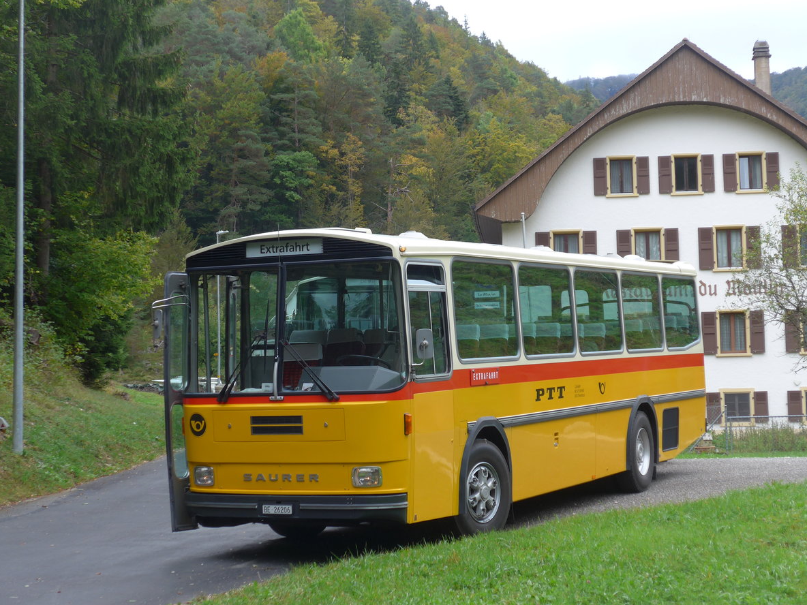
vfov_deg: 19.6
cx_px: 404
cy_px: 305
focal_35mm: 75
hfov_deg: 26.0
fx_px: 1748
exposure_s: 1/100
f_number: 4.2
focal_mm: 15
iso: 80
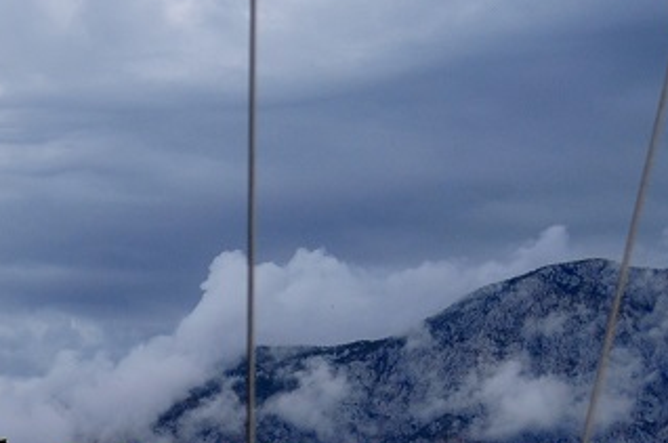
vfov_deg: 8.5
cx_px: -45
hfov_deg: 12.7
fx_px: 2964
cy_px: 427
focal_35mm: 160
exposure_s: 1/8000
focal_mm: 34
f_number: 3.5
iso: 250
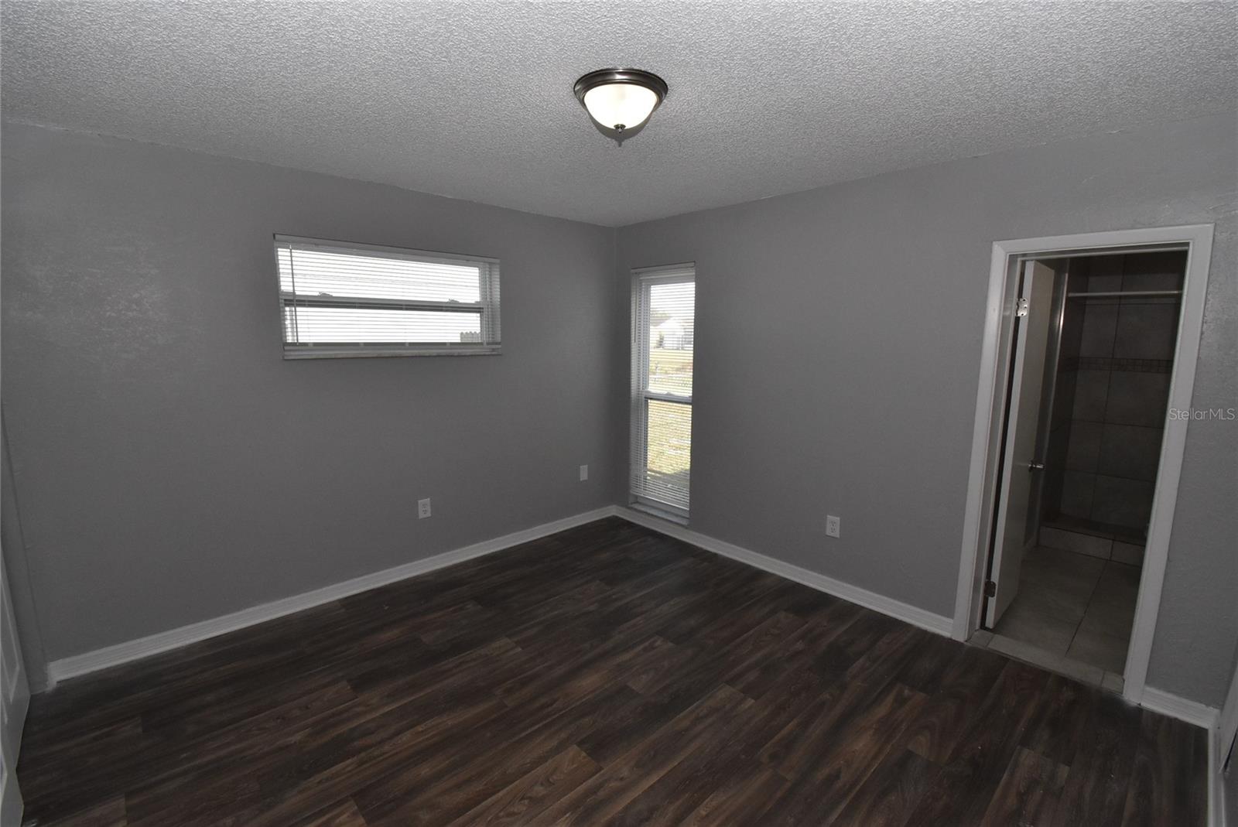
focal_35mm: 15
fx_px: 516
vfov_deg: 77.4
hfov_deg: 100.4
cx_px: 619
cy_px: 414
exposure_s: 1/200
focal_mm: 10
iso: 1600
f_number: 13
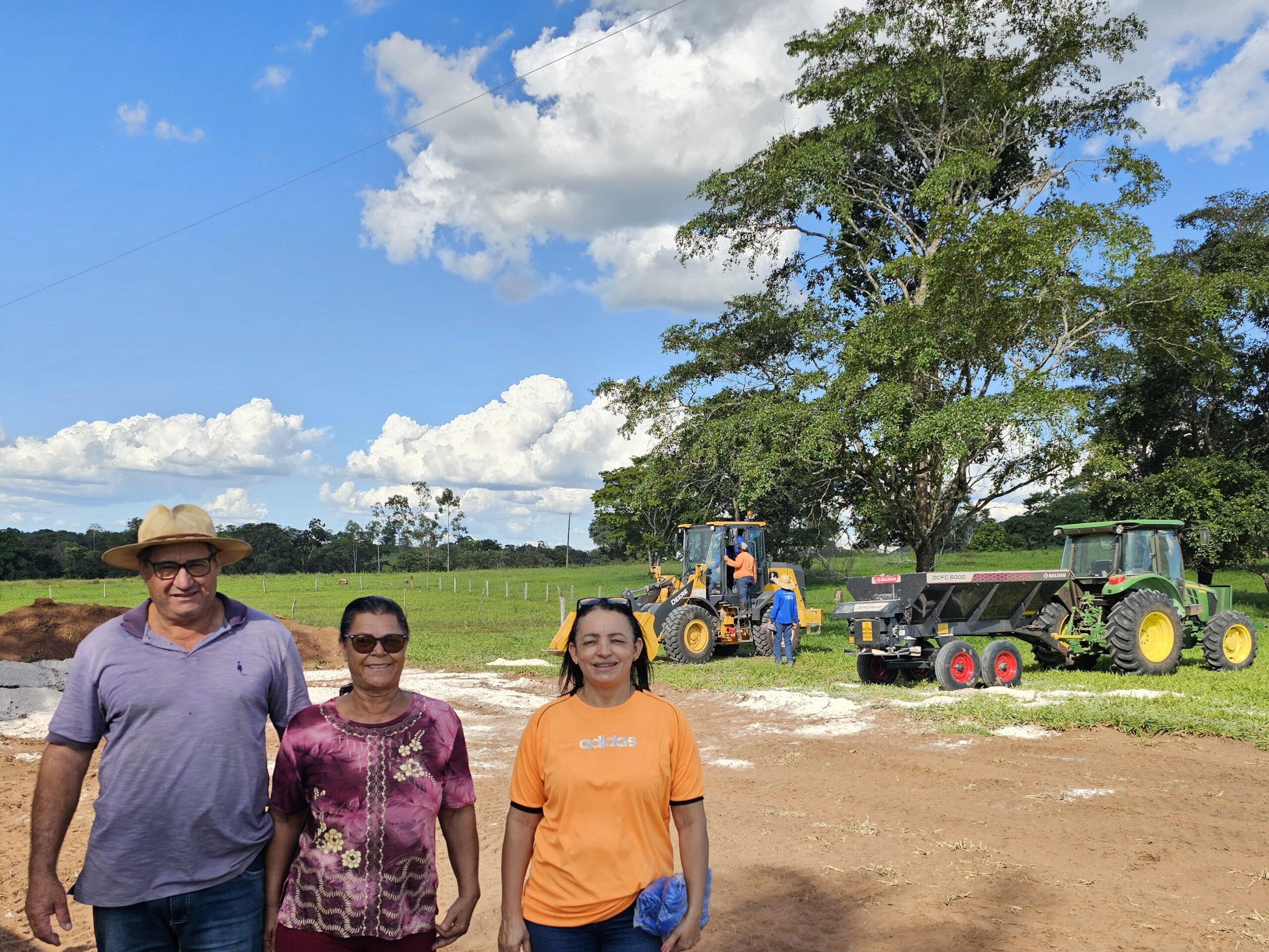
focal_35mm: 23
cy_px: 476
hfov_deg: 73.9
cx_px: 634
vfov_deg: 58.9
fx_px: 843
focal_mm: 6.3
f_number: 1.7
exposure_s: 1/417
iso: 10
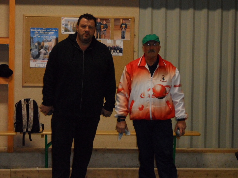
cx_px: 119
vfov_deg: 12.3
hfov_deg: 16.4
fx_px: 825
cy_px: 89
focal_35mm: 120
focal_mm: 20
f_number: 4.4
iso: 640
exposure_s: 1/60
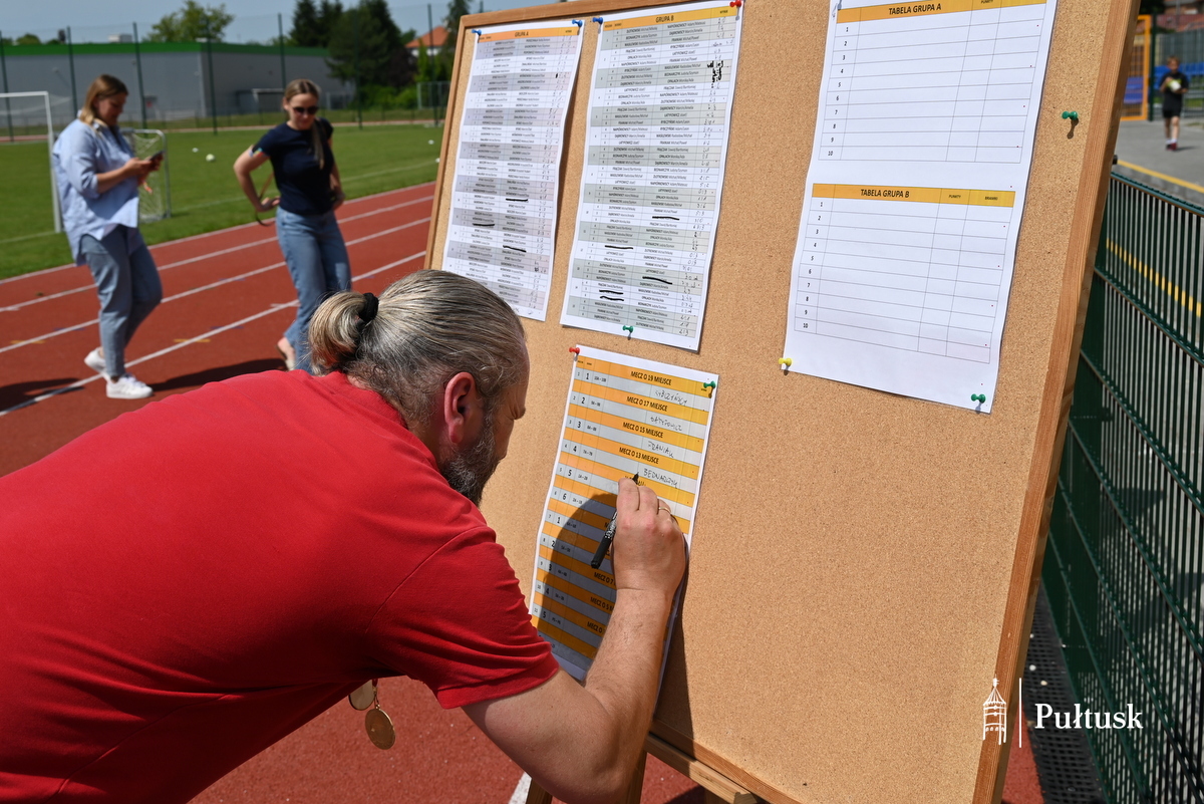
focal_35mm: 37
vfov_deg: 36.0
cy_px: 402
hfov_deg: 51.9
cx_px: 602
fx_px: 1238
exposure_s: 1/500
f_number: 8
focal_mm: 37
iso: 100
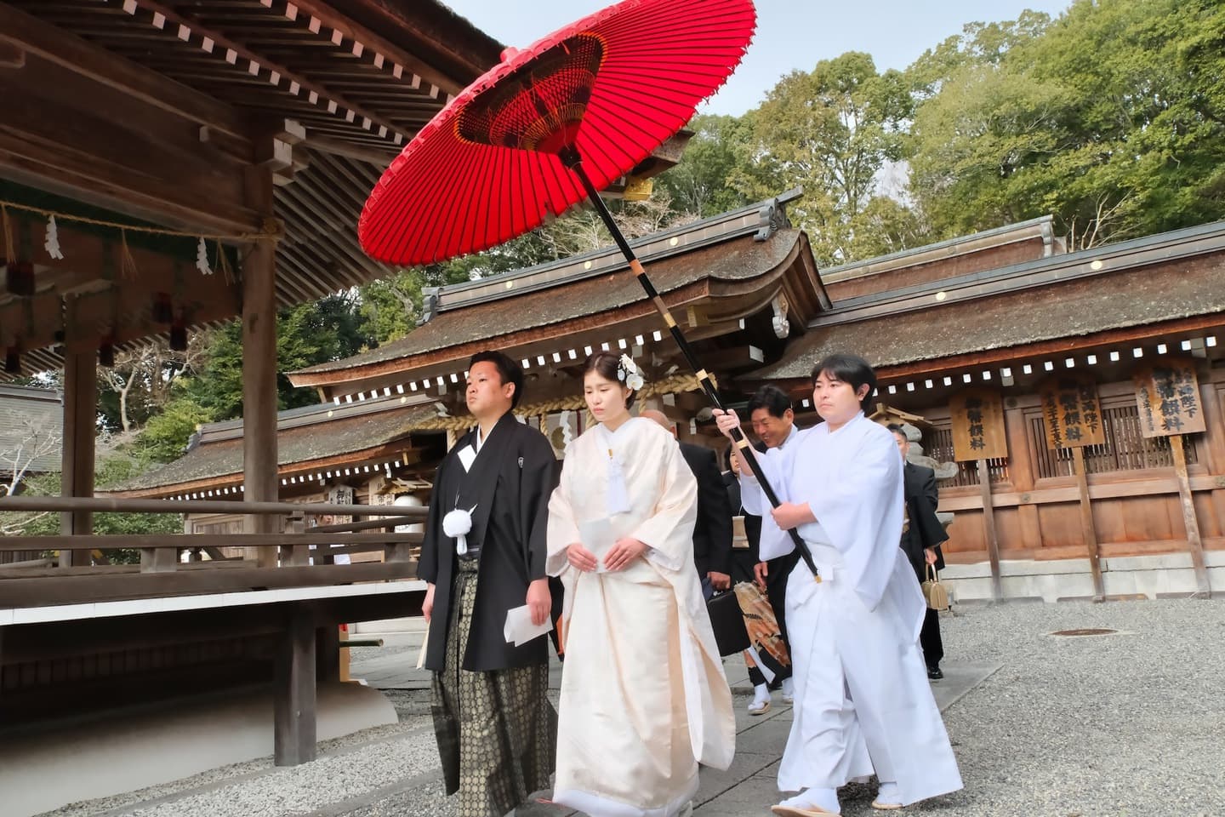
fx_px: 885
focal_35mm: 26
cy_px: 408
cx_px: 612
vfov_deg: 49.6
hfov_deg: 69.4
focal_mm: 17
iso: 1600
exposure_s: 1/250
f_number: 9
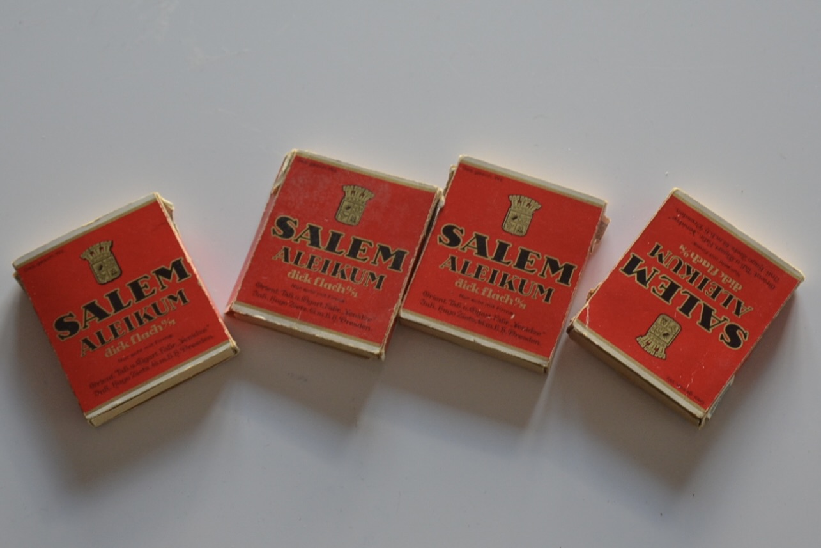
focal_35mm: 38
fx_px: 855
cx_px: 410
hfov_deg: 51.3
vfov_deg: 35.5
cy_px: 274
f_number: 4
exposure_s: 1/50
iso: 400
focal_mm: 25
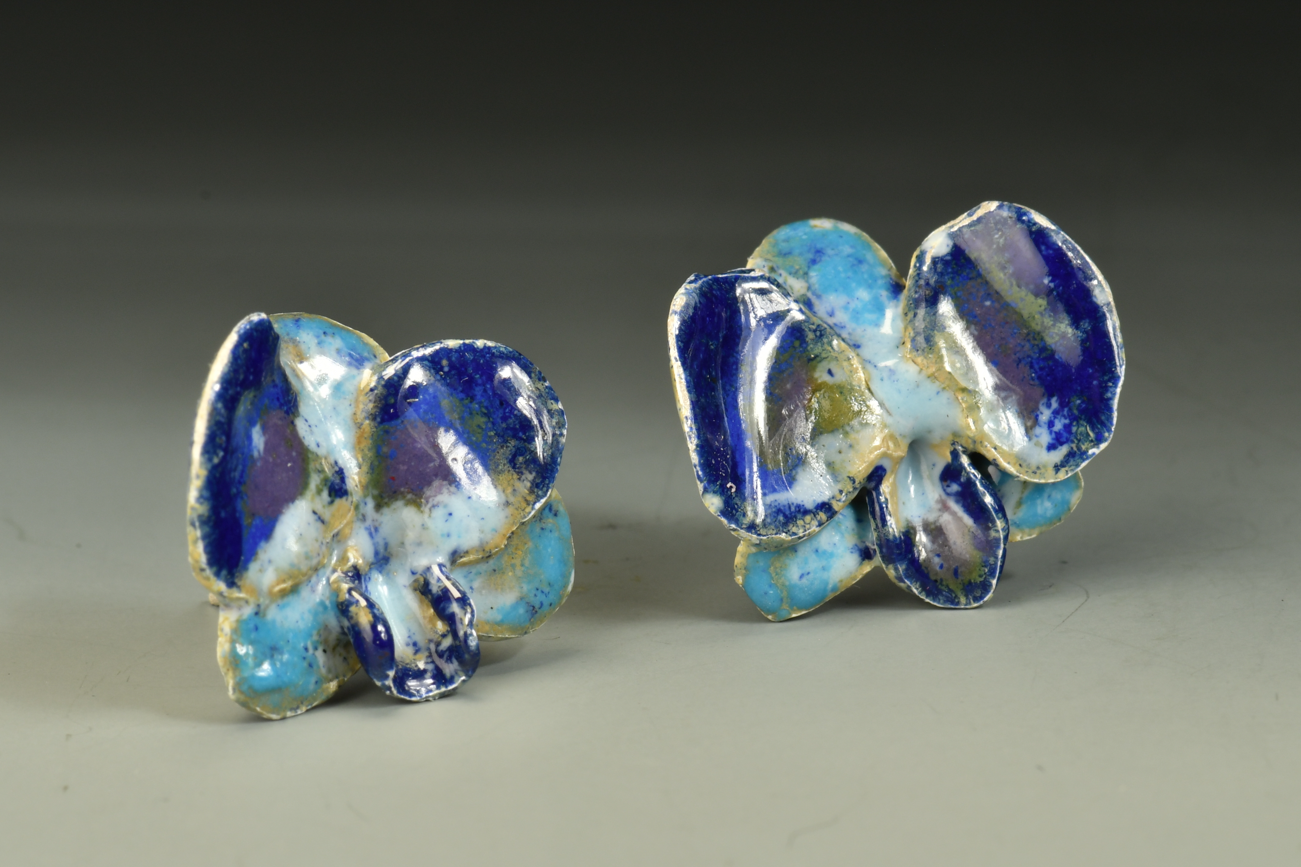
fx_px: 7589
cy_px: 434
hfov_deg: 9.8
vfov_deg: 6.5
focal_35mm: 210
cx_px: 650
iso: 125
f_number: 20
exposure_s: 1/2
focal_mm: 105
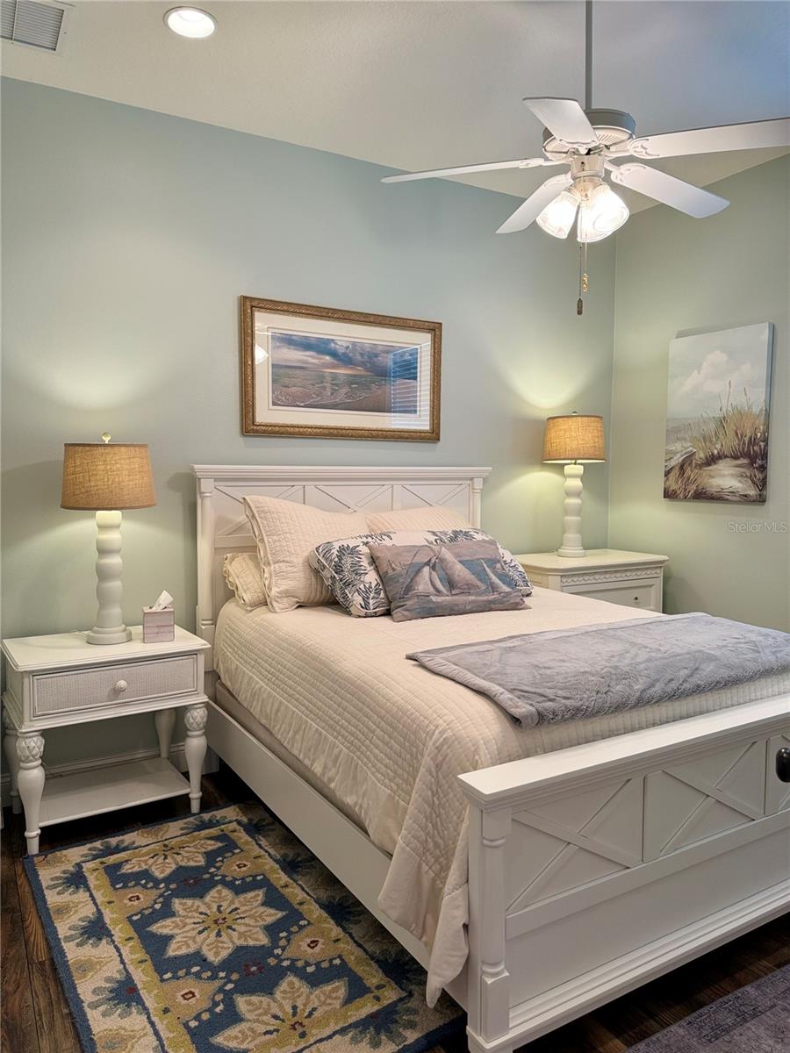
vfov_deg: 71.6
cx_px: 395
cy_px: 526
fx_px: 730
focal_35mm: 24
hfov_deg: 56.8
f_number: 1.78
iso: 160
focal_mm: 6.76
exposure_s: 1/120
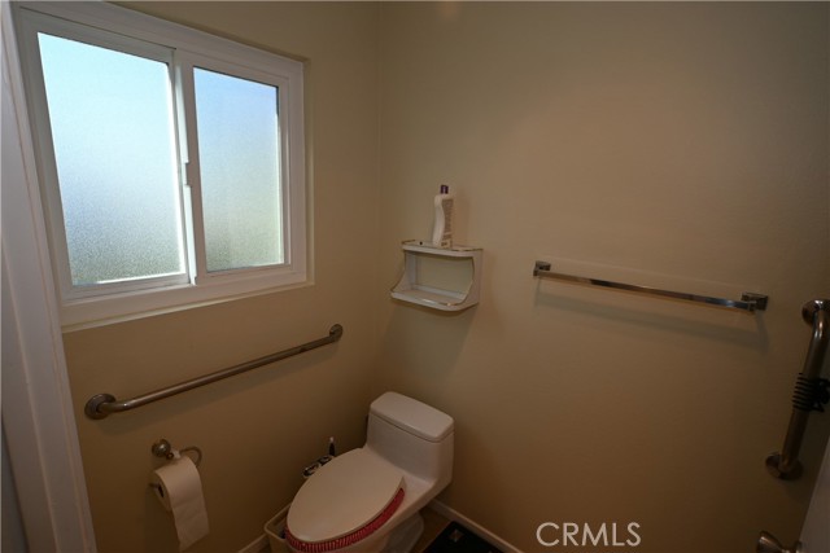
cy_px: 276
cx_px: 415
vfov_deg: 67.4
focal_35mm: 18
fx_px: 415
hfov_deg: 90.0
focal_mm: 12
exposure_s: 1/125
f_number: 5.6
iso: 200
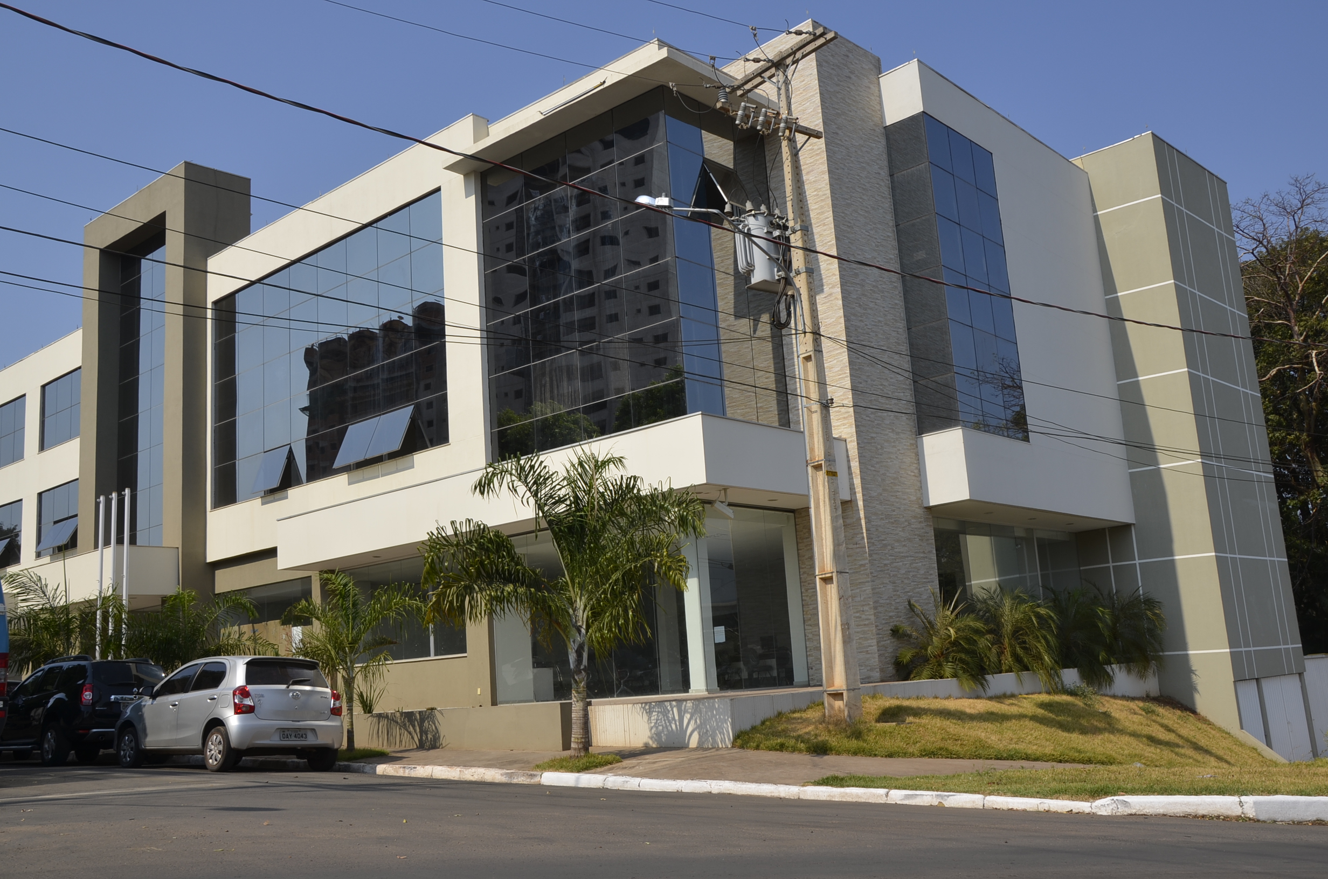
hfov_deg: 57.3
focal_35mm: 33
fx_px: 1215
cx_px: 664
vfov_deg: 39.8
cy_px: 440
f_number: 11
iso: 100
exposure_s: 1/250
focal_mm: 22
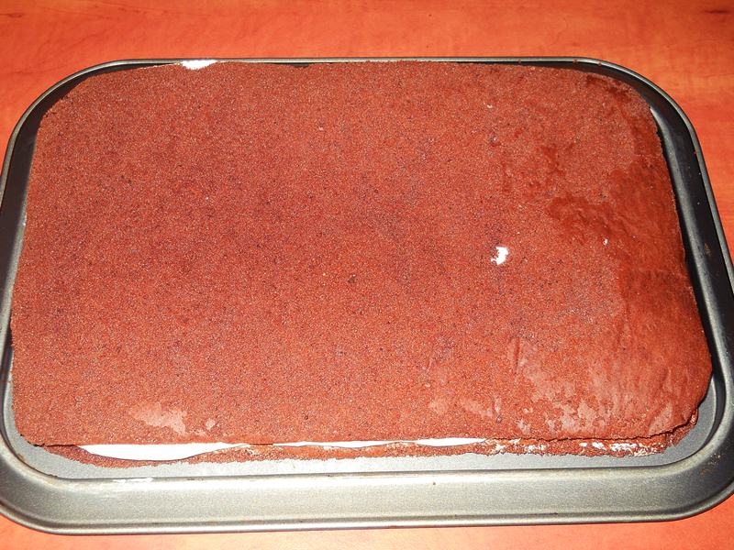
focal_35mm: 41
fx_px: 869
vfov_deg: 35.1
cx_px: 367
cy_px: 275
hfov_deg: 45.8
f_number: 3.1
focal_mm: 6.72
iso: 100
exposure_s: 1/30
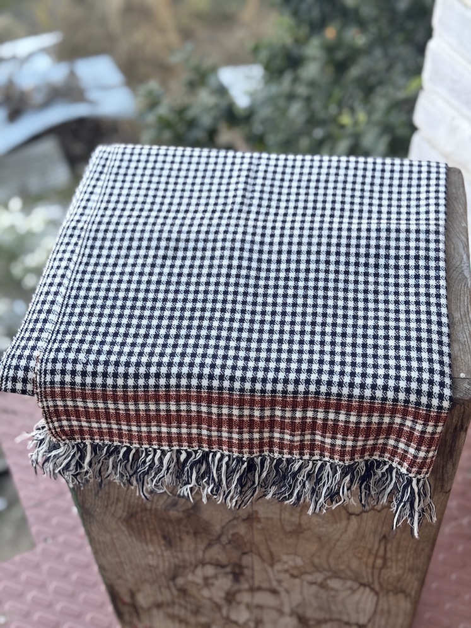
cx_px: 236
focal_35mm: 48
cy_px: 314
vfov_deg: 39.7
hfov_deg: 30.3
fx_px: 871
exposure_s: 1/183
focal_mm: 6.76
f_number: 1.78
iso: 50
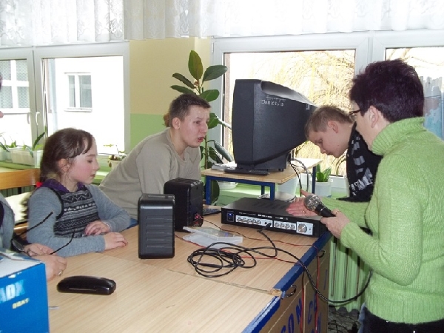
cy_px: 166
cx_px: 222
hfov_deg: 56.8
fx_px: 410
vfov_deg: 44.2
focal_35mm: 32
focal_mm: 5.7
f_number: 2.9
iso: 160
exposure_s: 1/30
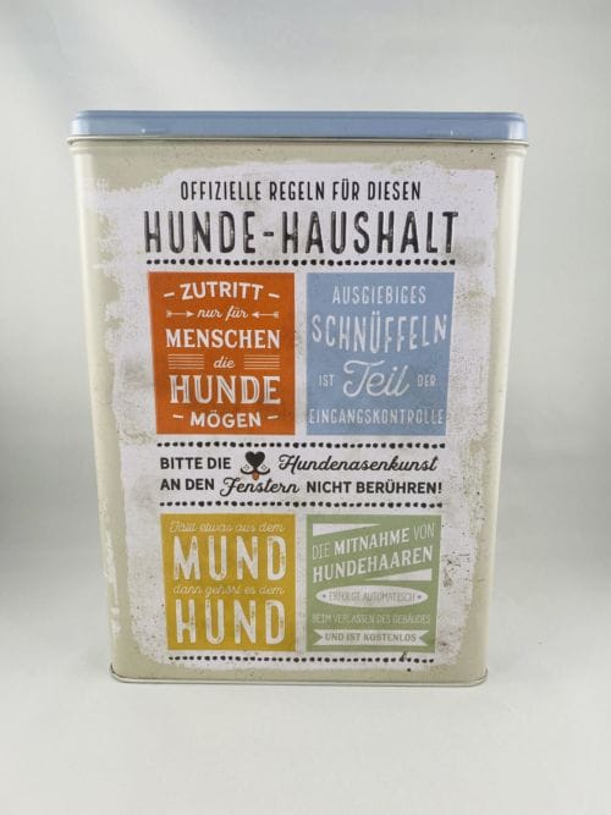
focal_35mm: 26
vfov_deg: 67.3
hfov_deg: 53.0
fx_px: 612
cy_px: 408
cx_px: 306
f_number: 1.8
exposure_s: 1/121
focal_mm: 4.25
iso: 64
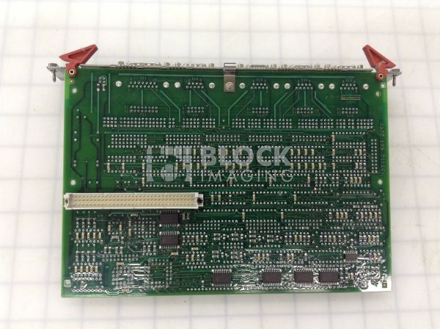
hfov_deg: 55.4
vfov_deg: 42.8
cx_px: 220
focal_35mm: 33
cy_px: 164
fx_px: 419
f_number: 2.4
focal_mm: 3.3
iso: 50
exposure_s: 1/24
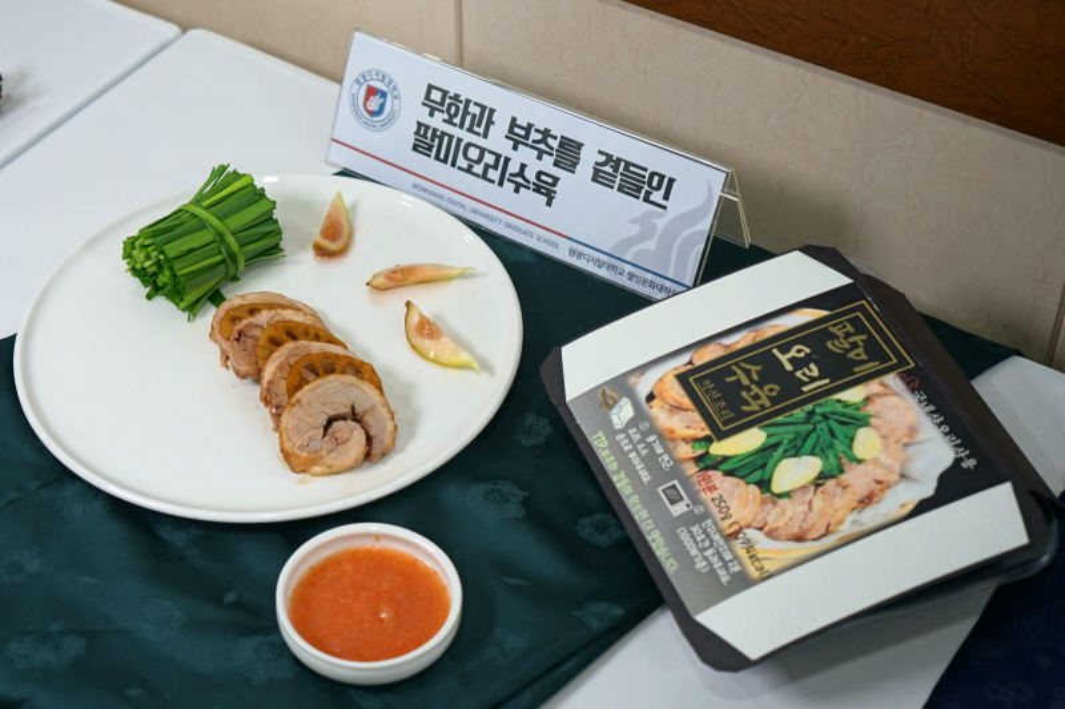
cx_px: 532
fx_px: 1331
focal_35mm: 45
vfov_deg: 29.9
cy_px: 354
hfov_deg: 43.6
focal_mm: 45
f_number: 4
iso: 160
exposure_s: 1/60
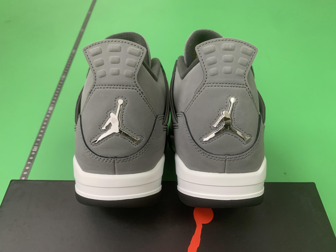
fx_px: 252
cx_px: 168
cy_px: 126
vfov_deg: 53.1
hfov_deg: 67.3
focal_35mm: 26
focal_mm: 4.25
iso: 200
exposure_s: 1/60
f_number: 1.8
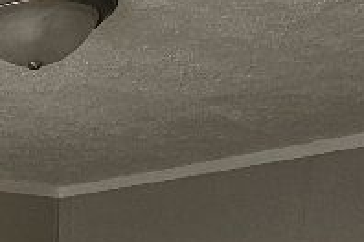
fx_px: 829
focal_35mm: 82
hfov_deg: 21.6
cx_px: -147
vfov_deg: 12.4
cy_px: 609
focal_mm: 2.2
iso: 64
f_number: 2.2
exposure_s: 1/262
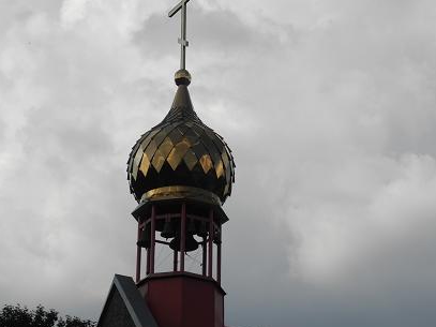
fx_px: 1662
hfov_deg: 14.9
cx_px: 186
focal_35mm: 132
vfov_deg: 11.2
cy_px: 170
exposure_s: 1/1250
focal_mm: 22.5
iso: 100
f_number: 5
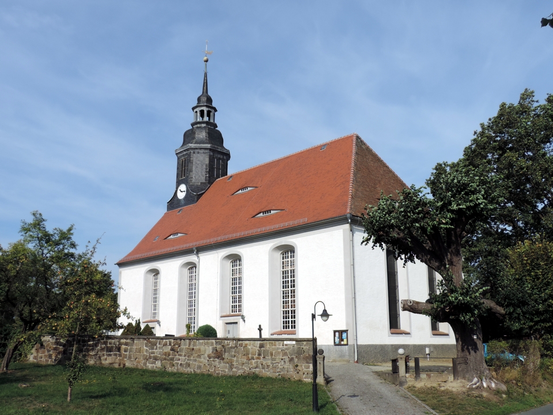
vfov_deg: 40.7
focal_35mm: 35
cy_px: 208
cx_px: 276
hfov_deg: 52.6
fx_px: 559
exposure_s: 1/1250
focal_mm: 6.2
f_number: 3.6
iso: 80
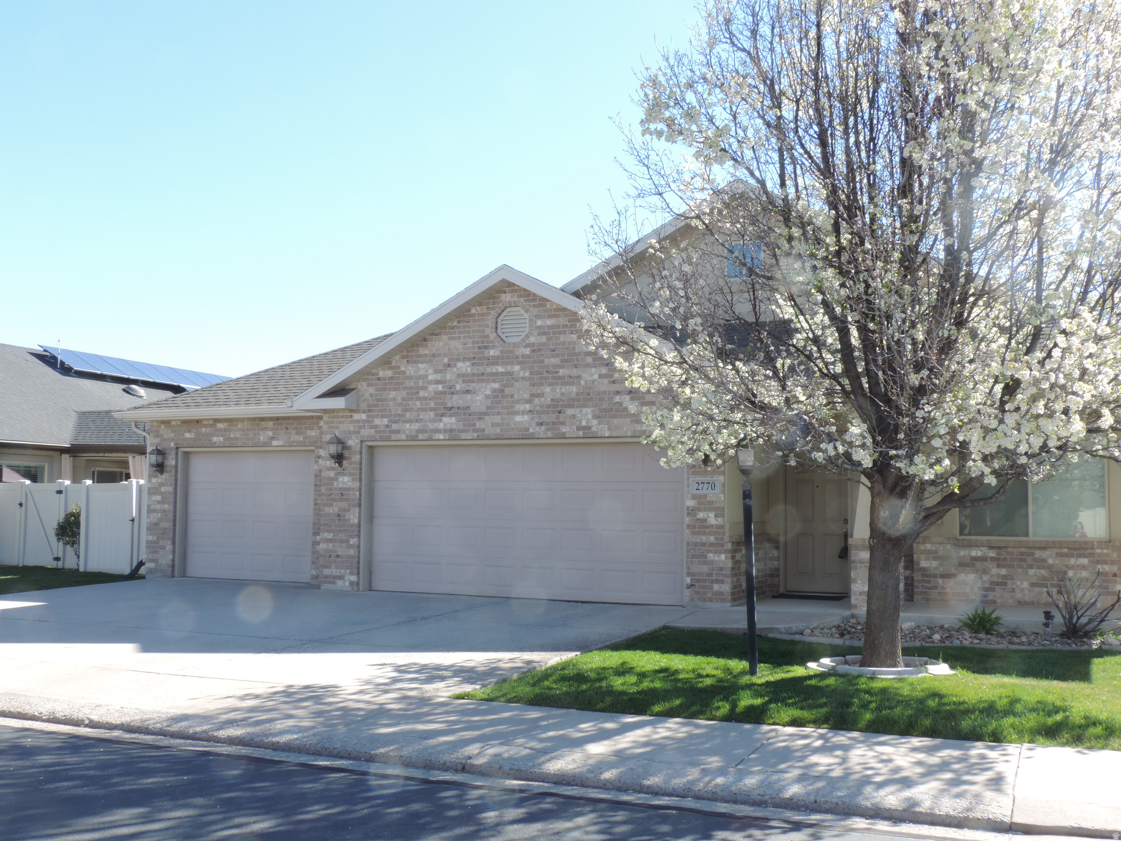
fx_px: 1133
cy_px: 420
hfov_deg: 52.6
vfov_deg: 40.7
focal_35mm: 35
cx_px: 560
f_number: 7.2
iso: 80
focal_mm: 6.2
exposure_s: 1/60
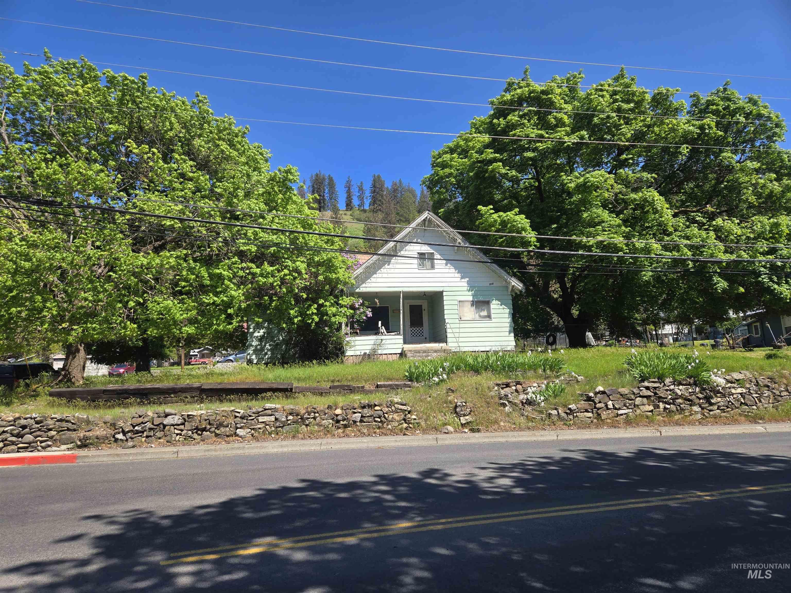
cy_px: 296
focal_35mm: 23
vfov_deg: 58.9
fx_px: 526
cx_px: 396
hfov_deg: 73.9
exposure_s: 1/1084
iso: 25
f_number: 1.8
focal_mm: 5.4
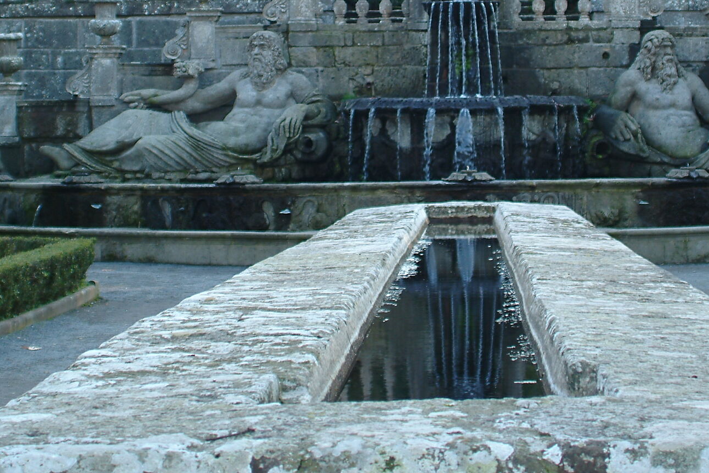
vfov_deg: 13.9
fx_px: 1929
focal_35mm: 98
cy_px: 61
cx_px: 423
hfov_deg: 20.8
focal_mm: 35
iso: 200
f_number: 4
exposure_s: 1/90
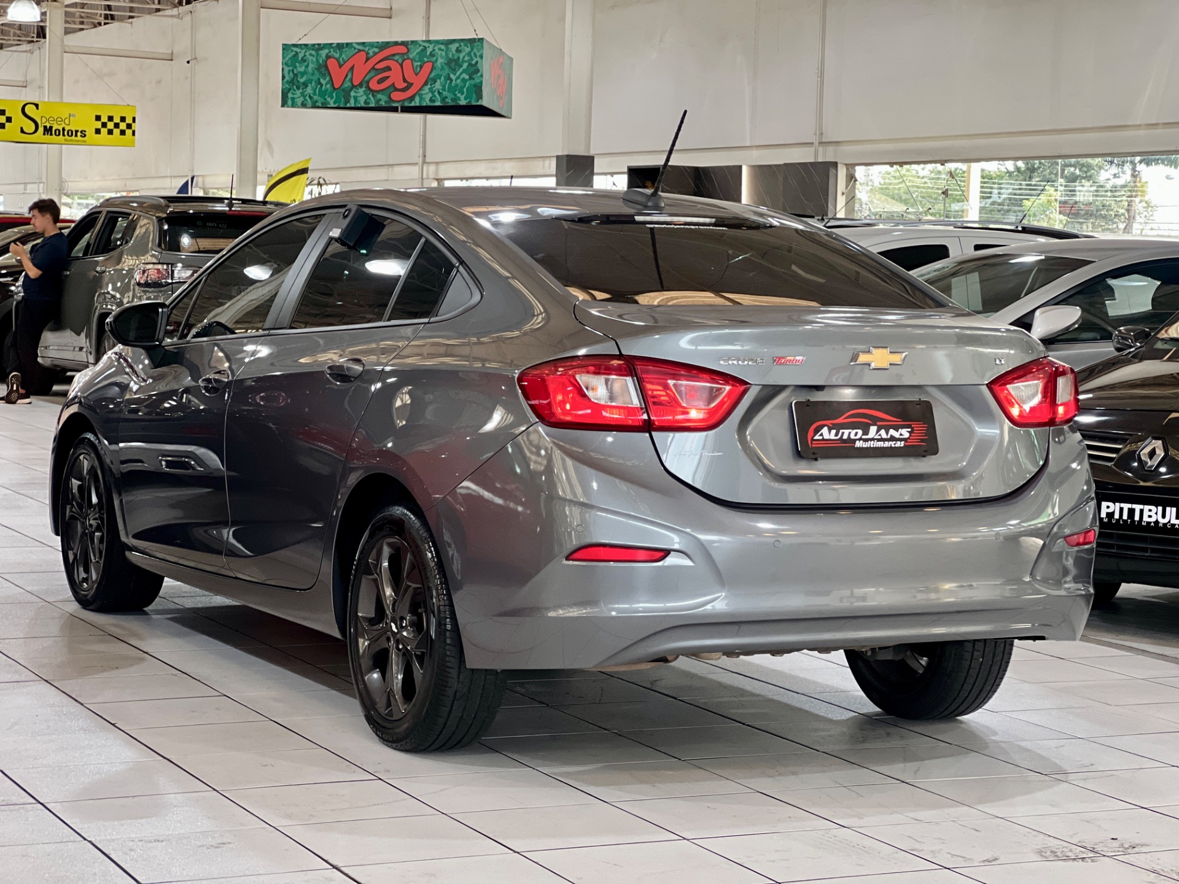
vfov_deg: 19.1
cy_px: 442
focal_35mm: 77
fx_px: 2623
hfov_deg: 25.3
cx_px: 590
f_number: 2.8
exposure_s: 1/40
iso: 200
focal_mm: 9
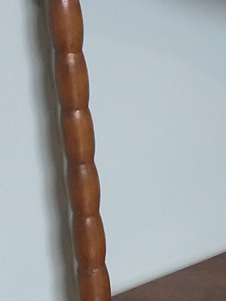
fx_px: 1123
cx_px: 344
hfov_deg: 11.0
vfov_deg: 15.1
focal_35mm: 129
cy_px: 269
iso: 200
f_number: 1.9
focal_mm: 3.7
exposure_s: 1/17
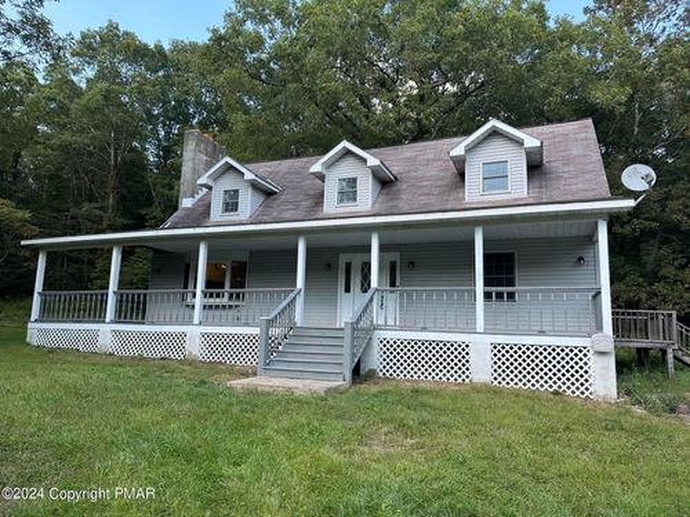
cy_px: 258
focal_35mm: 24
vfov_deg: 56.8
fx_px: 478
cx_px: 345
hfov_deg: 71.6
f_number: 1.78
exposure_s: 1/714
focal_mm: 6.86
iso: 80
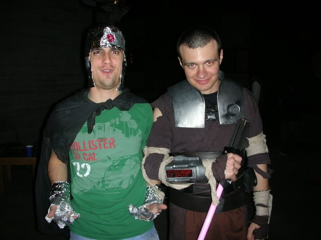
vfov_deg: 40.7
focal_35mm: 35
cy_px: 120
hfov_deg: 52.6
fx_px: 325
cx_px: 160
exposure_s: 1/60.1
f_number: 3
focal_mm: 5.8
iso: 96
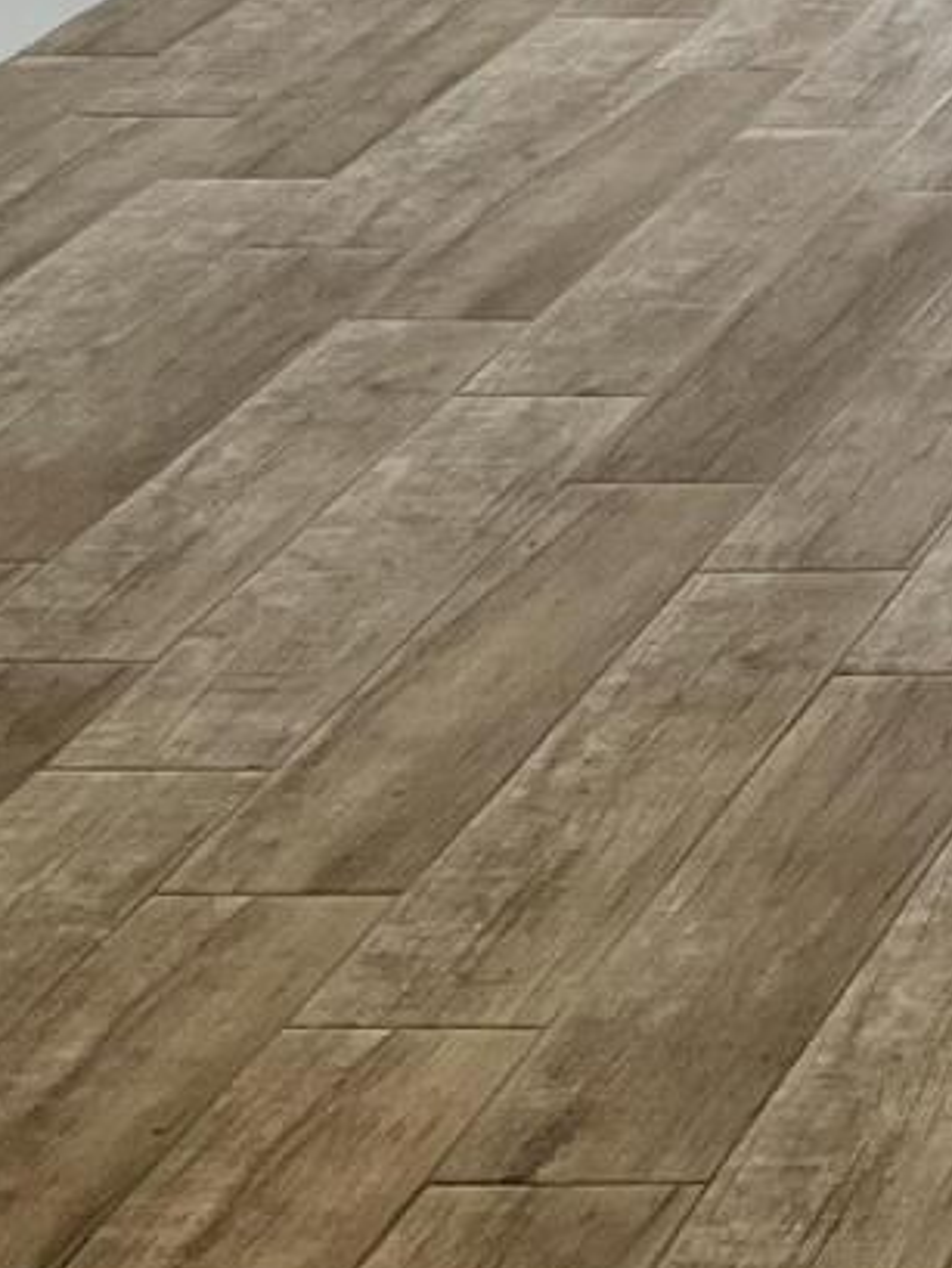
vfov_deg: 14.0
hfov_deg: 10.1
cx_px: 2310
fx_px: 4655
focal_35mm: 127
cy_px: -893
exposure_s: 1/121
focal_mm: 5.7
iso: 100
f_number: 1.5
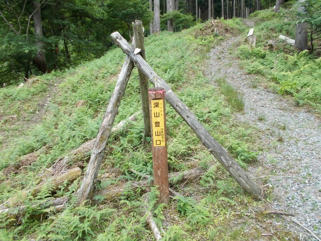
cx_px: 160
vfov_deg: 53.1
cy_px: 120
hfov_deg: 67.3
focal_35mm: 26
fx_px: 241
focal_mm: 4.6
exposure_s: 1/100
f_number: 3.2
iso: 80
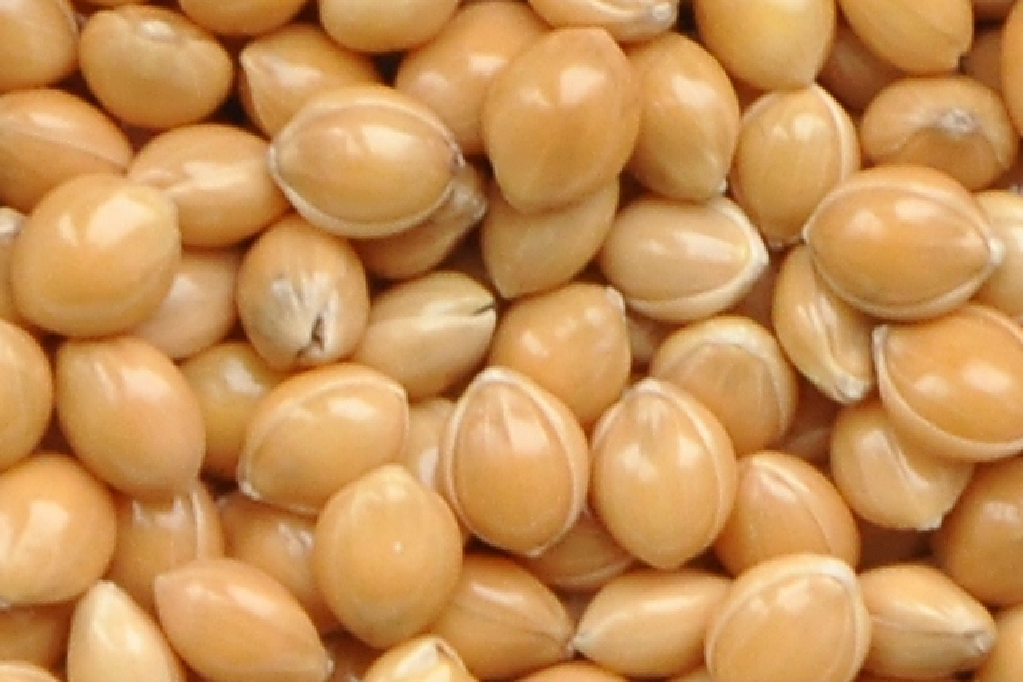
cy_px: 630
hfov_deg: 7.0
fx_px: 8323
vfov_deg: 4.7
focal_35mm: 293
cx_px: 856
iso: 800
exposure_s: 1/80
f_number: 5.6
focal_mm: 105
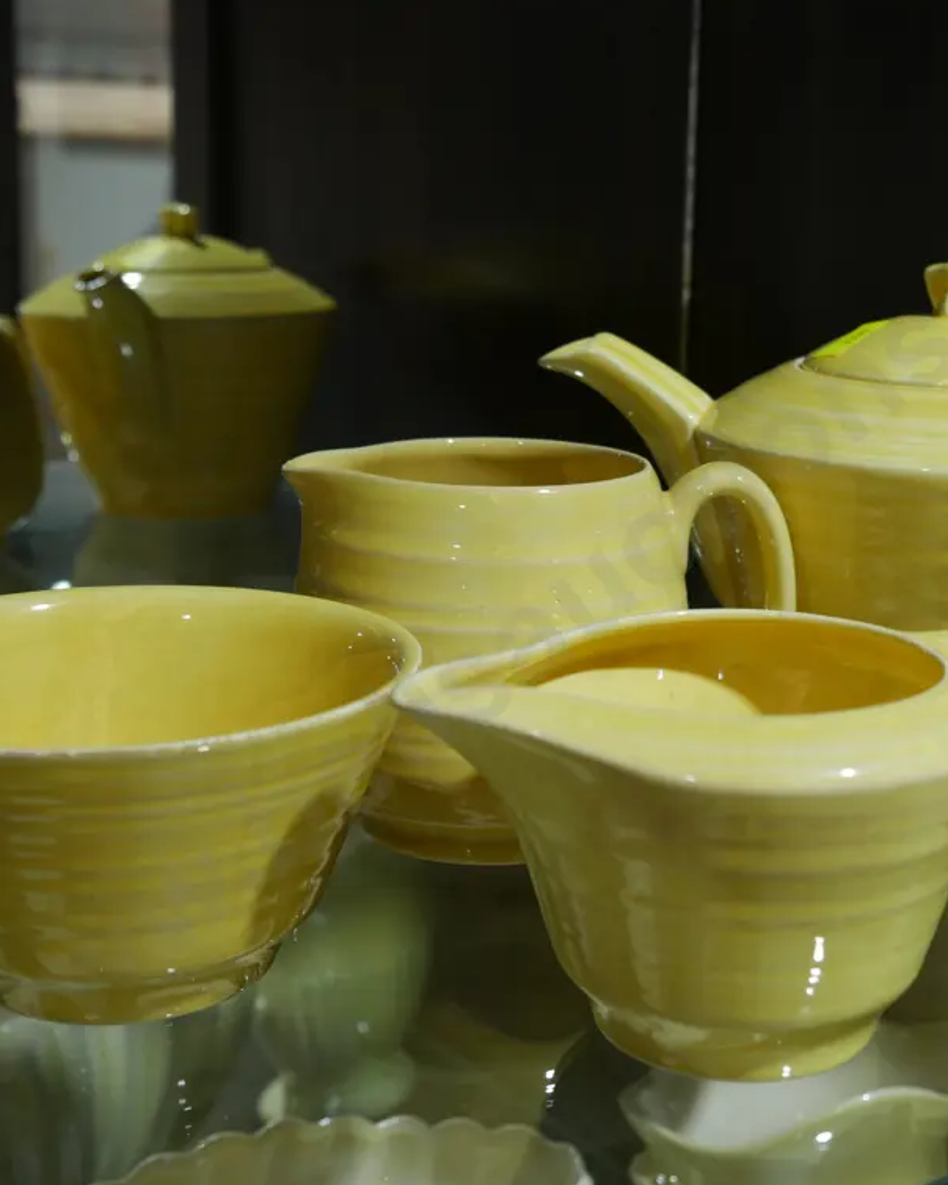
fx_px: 1859
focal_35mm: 53
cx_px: 606
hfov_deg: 28.5
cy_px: 586
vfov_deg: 35.4
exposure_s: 1/60
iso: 320
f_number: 4.4
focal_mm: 20
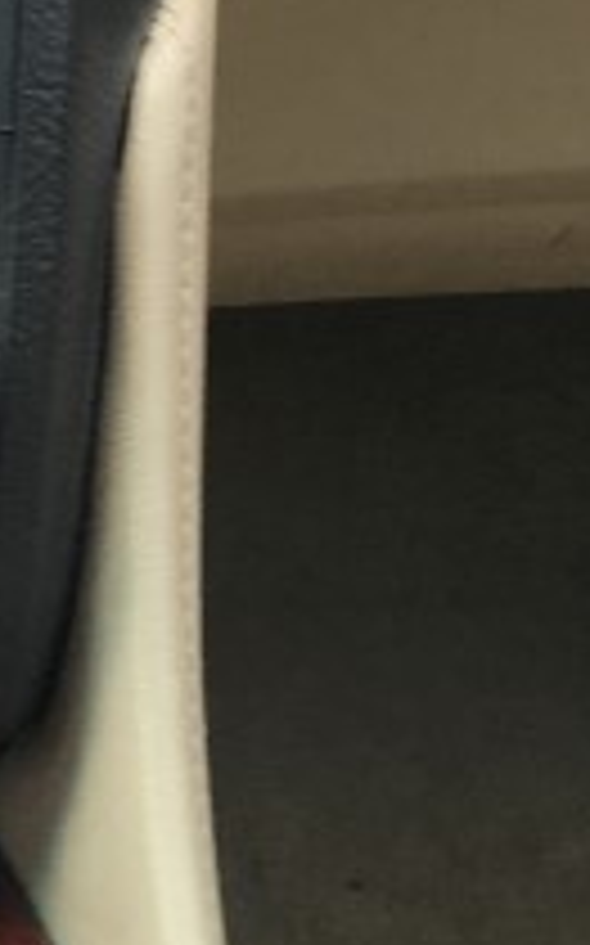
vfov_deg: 13.5
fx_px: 3864
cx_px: -725
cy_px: -248
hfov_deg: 8.2
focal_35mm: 150
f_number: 2.2
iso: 32
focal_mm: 4.15
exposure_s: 1/120
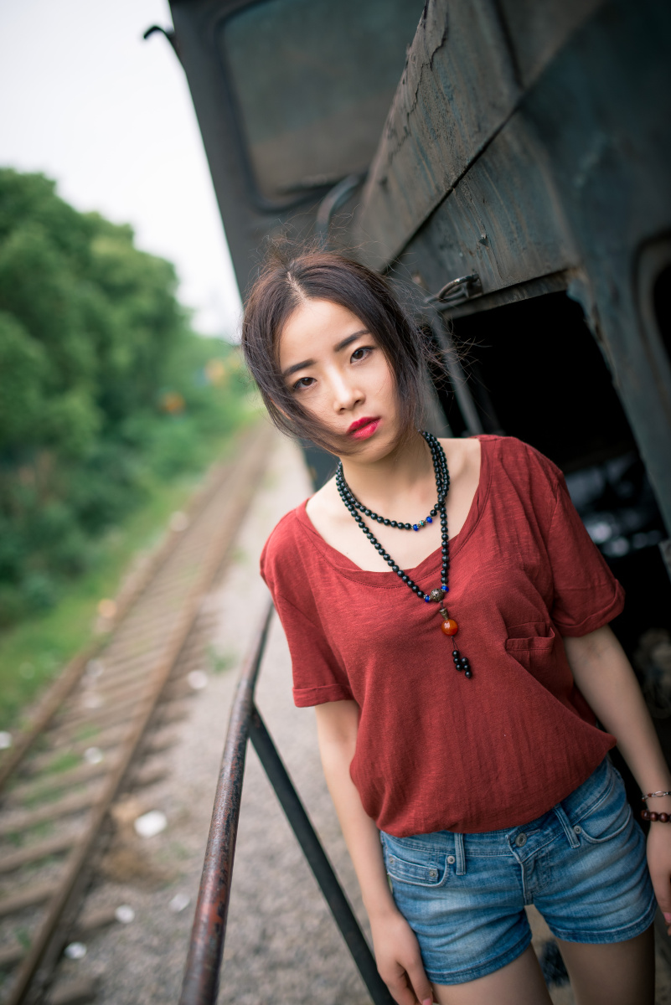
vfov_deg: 54.4
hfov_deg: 37.9
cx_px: 336
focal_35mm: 35
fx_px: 978
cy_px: 502
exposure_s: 1/640
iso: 100
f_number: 1.4
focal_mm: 35
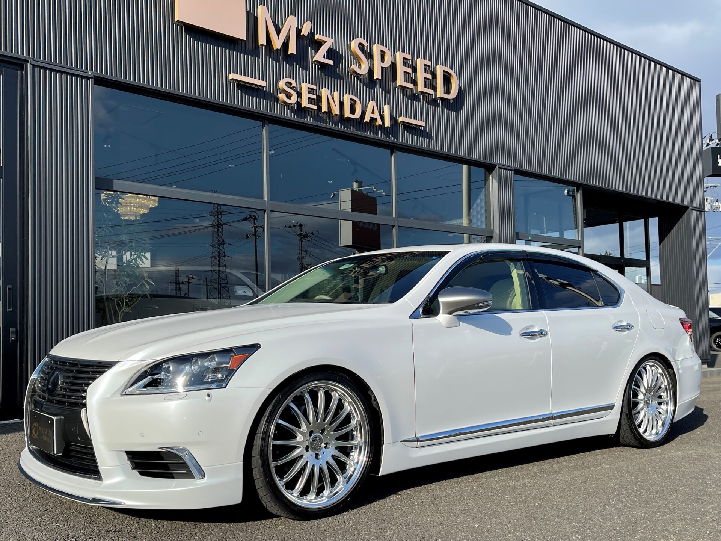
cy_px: 270
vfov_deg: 53.1
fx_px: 542
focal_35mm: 26
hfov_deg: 67.3
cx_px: 360
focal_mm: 5.1
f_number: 1.6
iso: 32
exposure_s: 1/3165
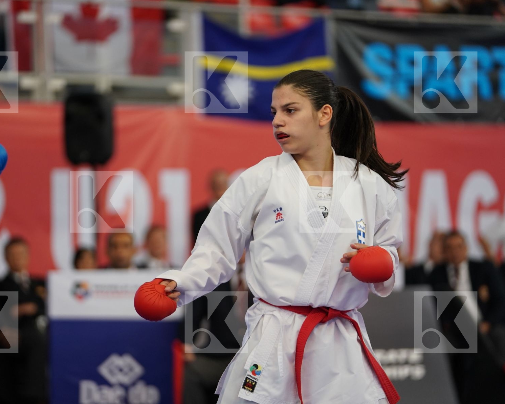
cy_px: 202
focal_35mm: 180
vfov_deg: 8.6
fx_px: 2691
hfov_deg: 10.7
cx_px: 216
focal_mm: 159
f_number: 2.8
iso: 1250
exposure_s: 1/1000
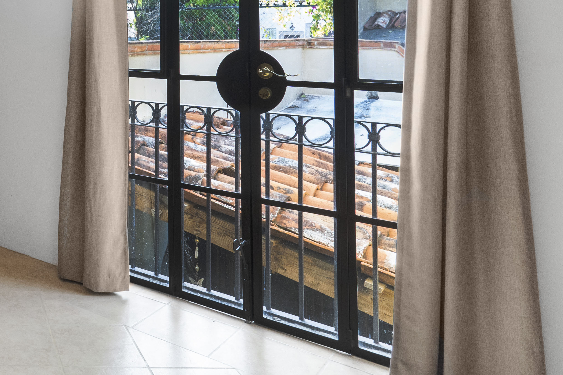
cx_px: -59
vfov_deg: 31.4
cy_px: 28
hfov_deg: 39.3
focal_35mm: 40
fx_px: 629
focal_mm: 11
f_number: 8
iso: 640
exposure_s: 1/10
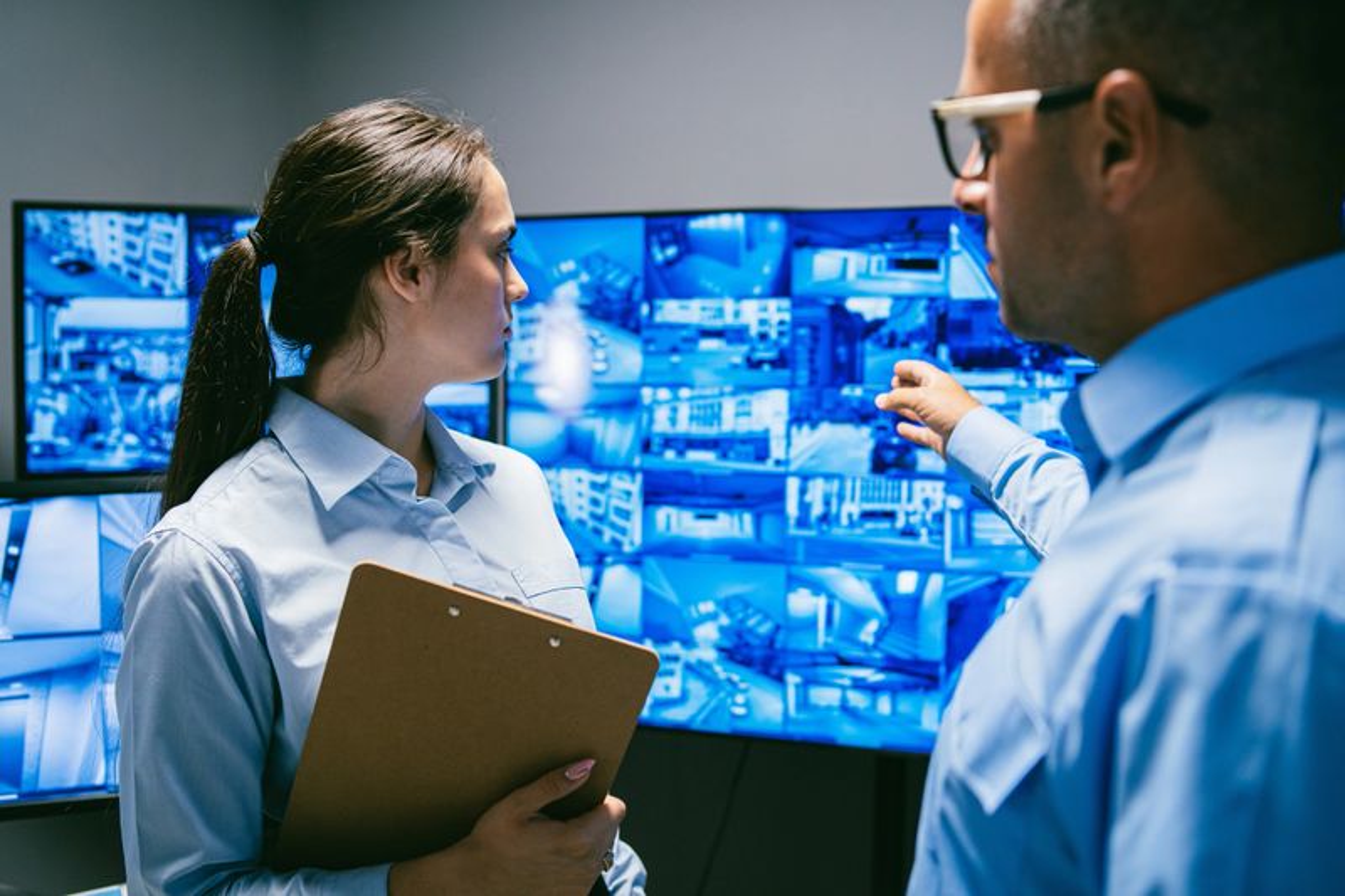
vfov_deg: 37.8
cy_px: 448
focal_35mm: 35
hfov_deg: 54.4
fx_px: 1307
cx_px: 672
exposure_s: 1/125
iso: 800
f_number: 2.5
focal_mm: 35
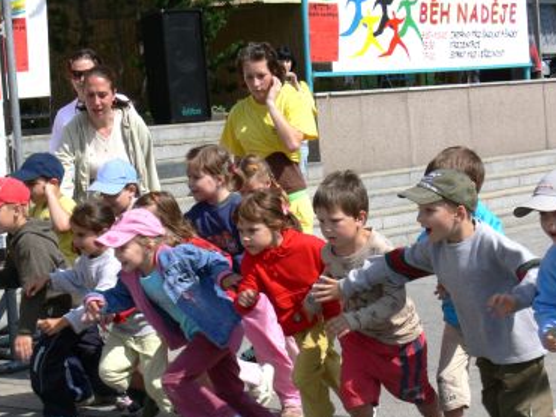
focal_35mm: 93
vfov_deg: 15.9
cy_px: 229
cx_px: 232
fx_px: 1493
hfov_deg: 21.1
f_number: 5.6
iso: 80
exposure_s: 1/400
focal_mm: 14.5
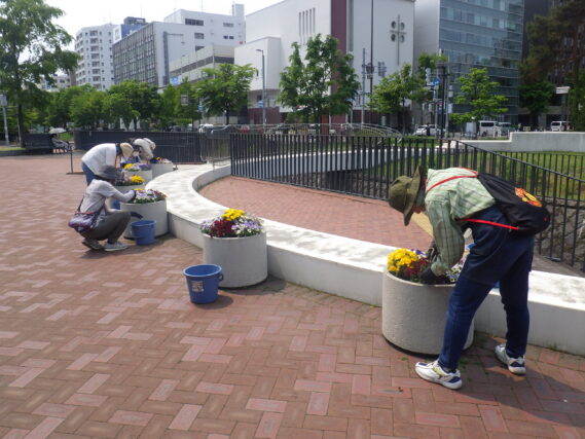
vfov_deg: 49.8
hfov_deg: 63.4
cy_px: 220
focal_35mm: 28
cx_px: 292
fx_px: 473
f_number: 4.2
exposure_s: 1/800
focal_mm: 5
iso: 125
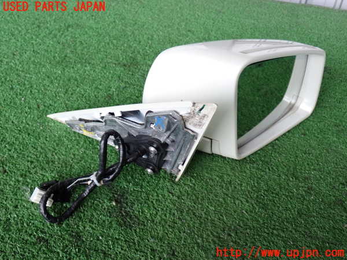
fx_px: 381
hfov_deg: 49.0
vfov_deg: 37.7
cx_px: 174
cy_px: 130
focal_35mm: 38
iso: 200
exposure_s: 1/80
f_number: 2.7
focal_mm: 6.83
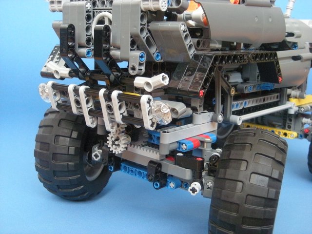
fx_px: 487
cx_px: 156
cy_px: 117
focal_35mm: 54
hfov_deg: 35.5
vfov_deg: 27.0
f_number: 3.3
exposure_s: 1/27.5
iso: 400
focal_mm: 8.8
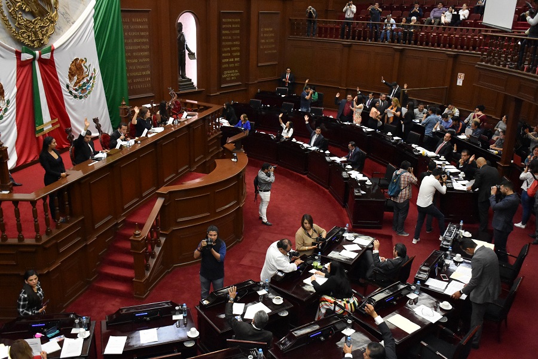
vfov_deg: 38.4
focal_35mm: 34
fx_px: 516
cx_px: 269
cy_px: 180
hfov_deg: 55.1
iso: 5000
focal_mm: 23
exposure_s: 1/200
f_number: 3.8
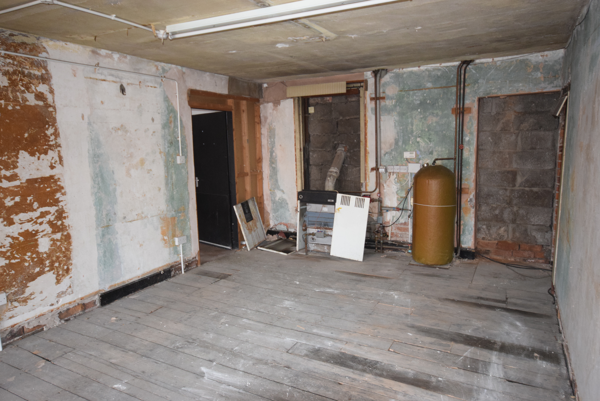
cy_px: 200
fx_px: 400
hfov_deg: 73.7
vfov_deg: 53.2
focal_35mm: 24
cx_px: 300
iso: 1800
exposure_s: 1/60
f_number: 5
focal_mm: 16
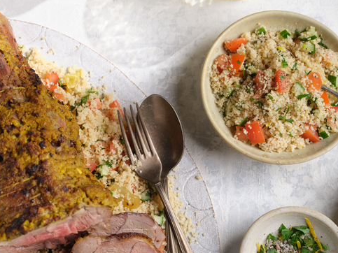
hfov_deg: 18.4
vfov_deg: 14.0
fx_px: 1035
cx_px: 69
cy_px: 143
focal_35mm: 106
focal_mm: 63
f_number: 5
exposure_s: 1/100
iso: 400
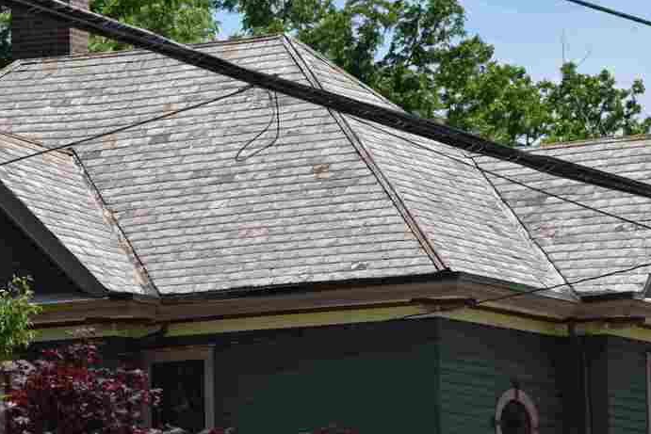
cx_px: 314
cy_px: 199
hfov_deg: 7.4
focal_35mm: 278
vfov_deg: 5.0
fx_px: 5023
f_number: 7.1
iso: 200
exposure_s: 1/800
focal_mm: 125
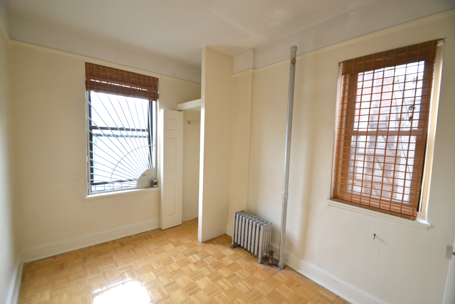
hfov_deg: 100.4
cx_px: 228
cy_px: 152
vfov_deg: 77.3
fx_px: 190
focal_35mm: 15
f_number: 5.6
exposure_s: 1/125
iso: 800
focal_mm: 10
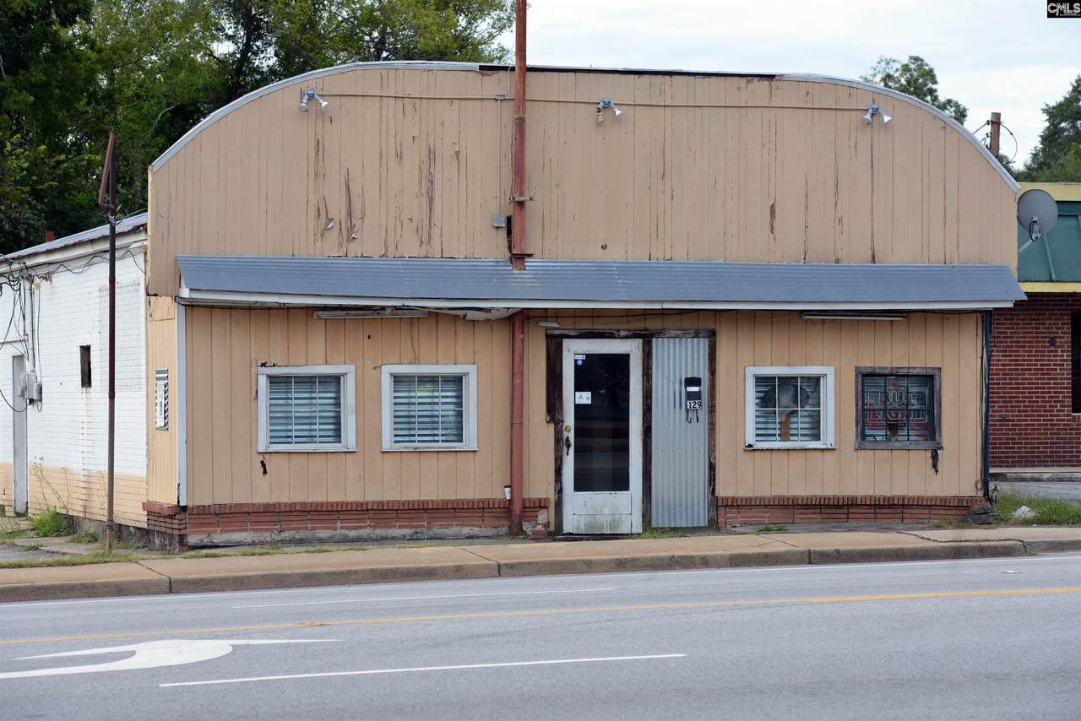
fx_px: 3484
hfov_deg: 17.6
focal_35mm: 116
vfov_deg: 11.8
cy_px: 360
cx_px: 540
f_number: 8
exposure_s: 1/250
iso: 200
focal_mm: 116
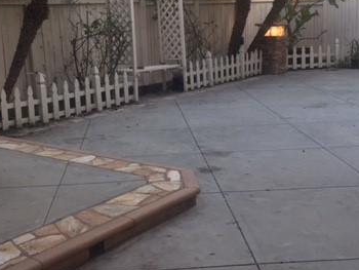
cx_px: 166
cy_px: 92
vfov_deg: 27.4
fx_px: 550
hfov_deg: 36.1
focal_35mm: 53
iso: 50
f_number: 2.2
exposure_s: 1/120
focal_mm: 4.15
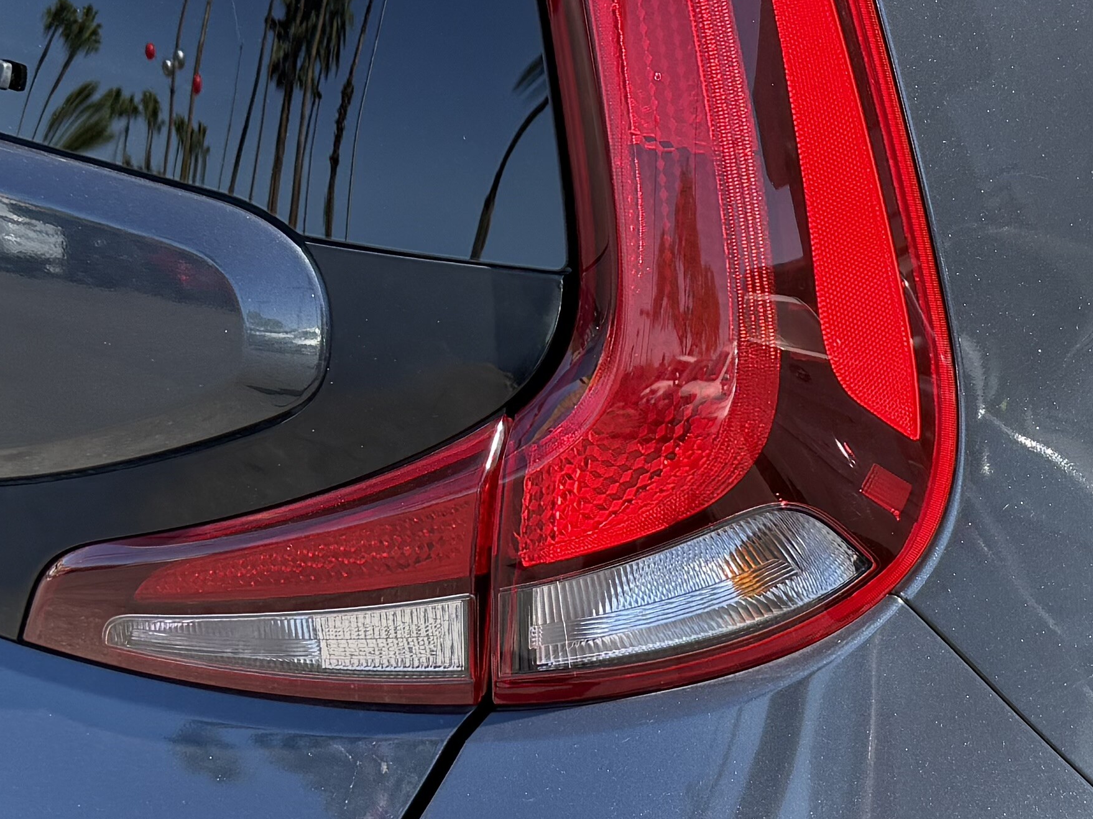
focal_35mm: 78
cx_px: 886
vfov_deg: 18.9
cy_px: 472
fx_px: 2463
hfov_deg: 24.6
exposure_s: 1/1337
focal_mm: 6.76
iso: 100
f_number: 1.78
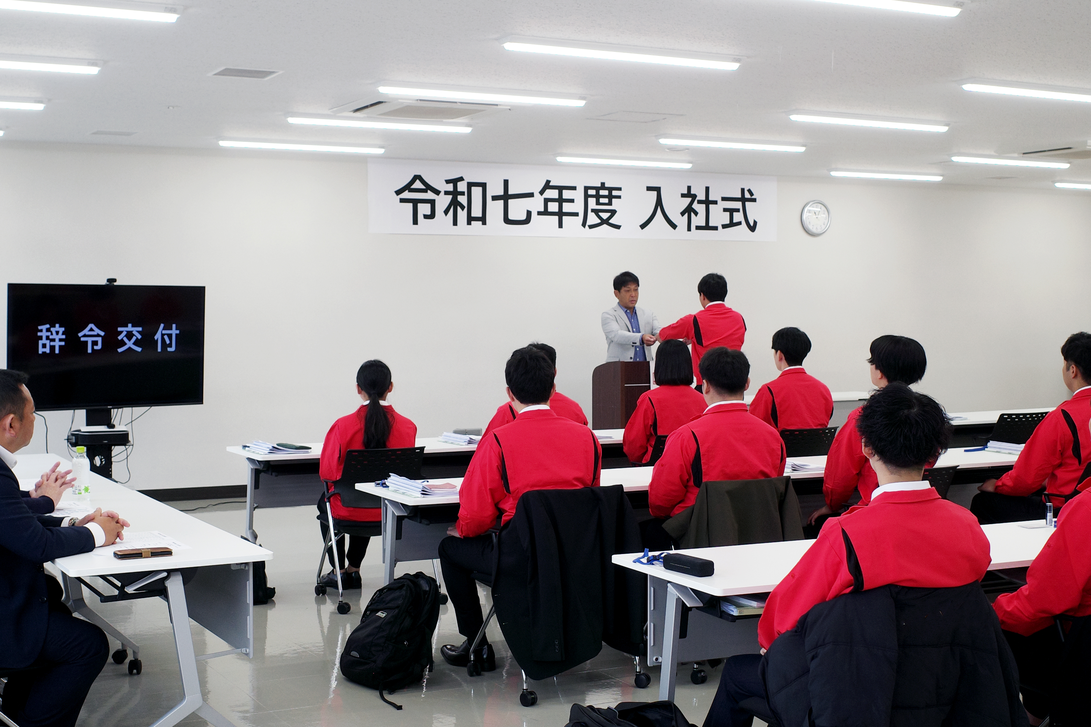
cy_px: 364
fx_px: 1515
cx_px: 546
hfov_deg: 39.6
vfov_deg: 27.0
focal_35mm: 50
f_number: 3.5
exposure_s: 1/200
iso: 200
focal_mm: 18.3
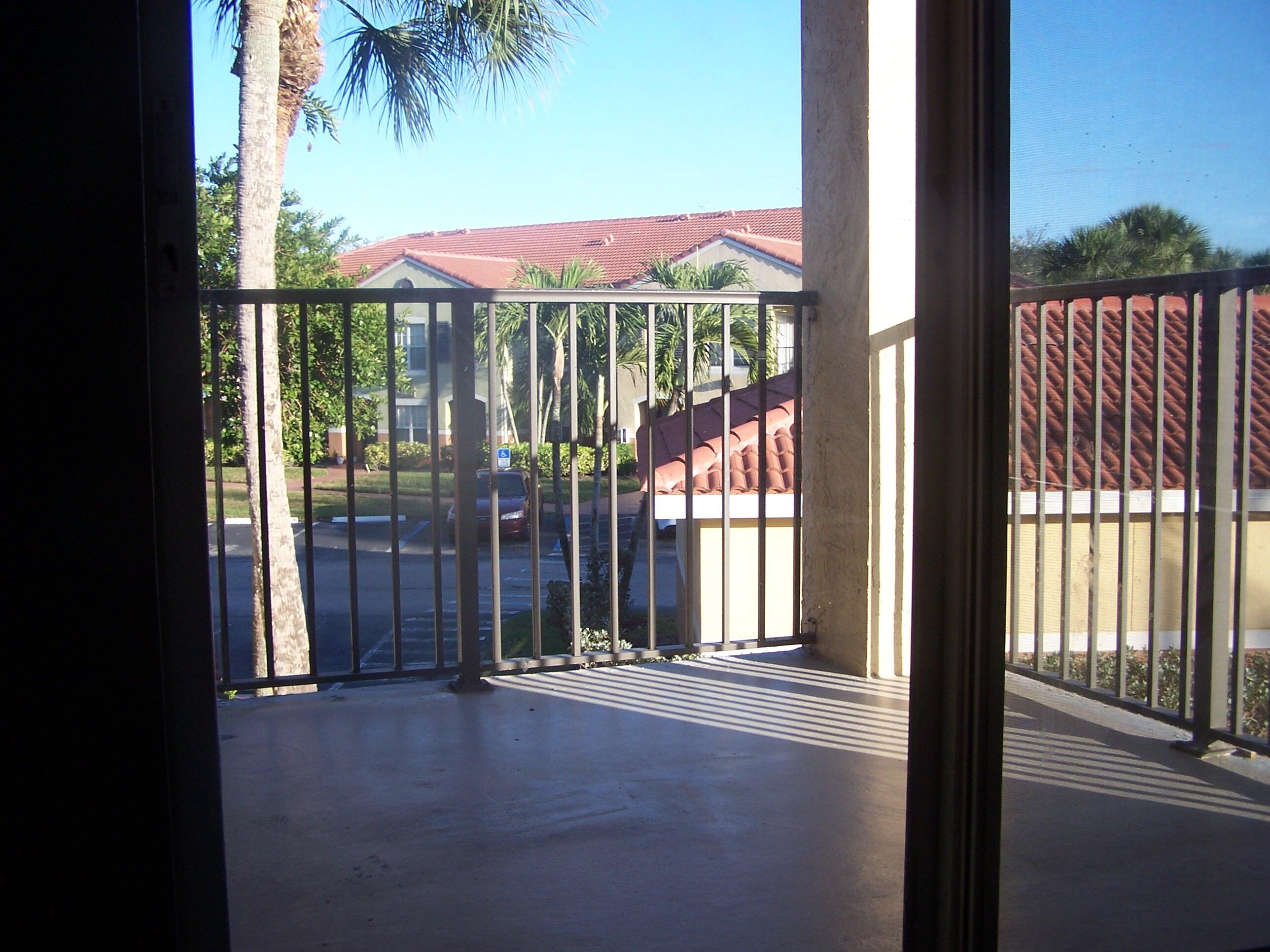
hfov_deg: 49.0
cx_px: 635
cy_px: 476
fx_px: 1394
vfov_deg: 37.7
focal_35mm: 38
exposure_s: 1/350
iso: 80
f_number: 2.8
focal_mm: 6.3
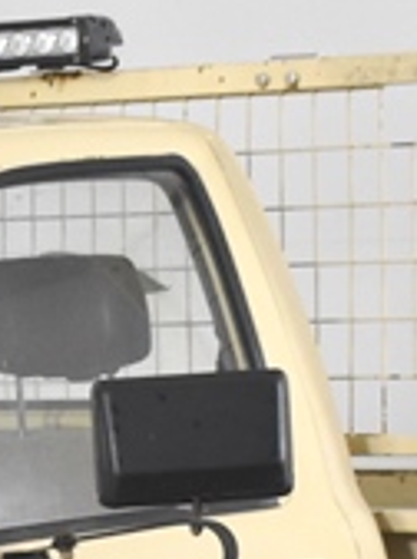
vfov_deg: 6.6
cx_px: -367
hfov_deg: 4.9
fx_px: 4805
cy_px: 895
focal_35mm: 298
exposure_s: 1/250
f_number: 8
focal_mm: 34
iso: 1600
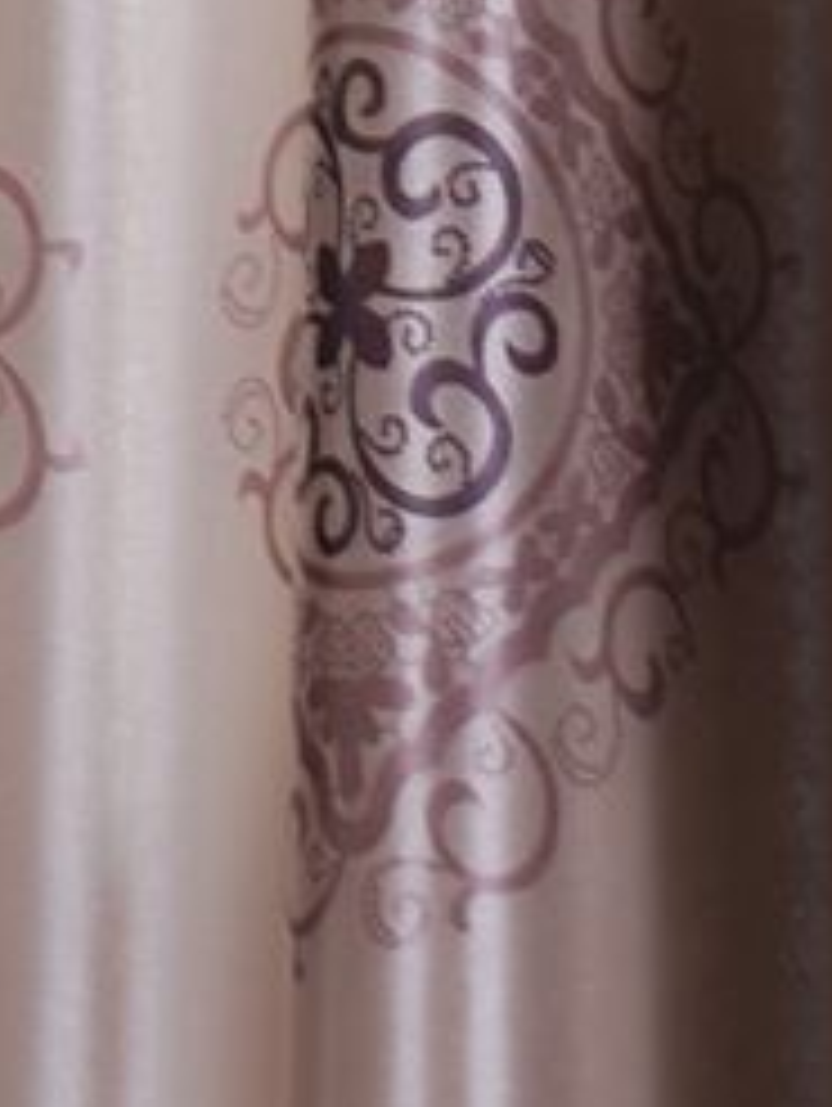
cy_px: -1890
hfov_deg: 2.3
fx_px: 21018
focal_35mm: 657
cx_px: -632
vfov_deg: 3.0
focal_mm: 70
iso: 100
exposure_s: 1/8
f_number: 8
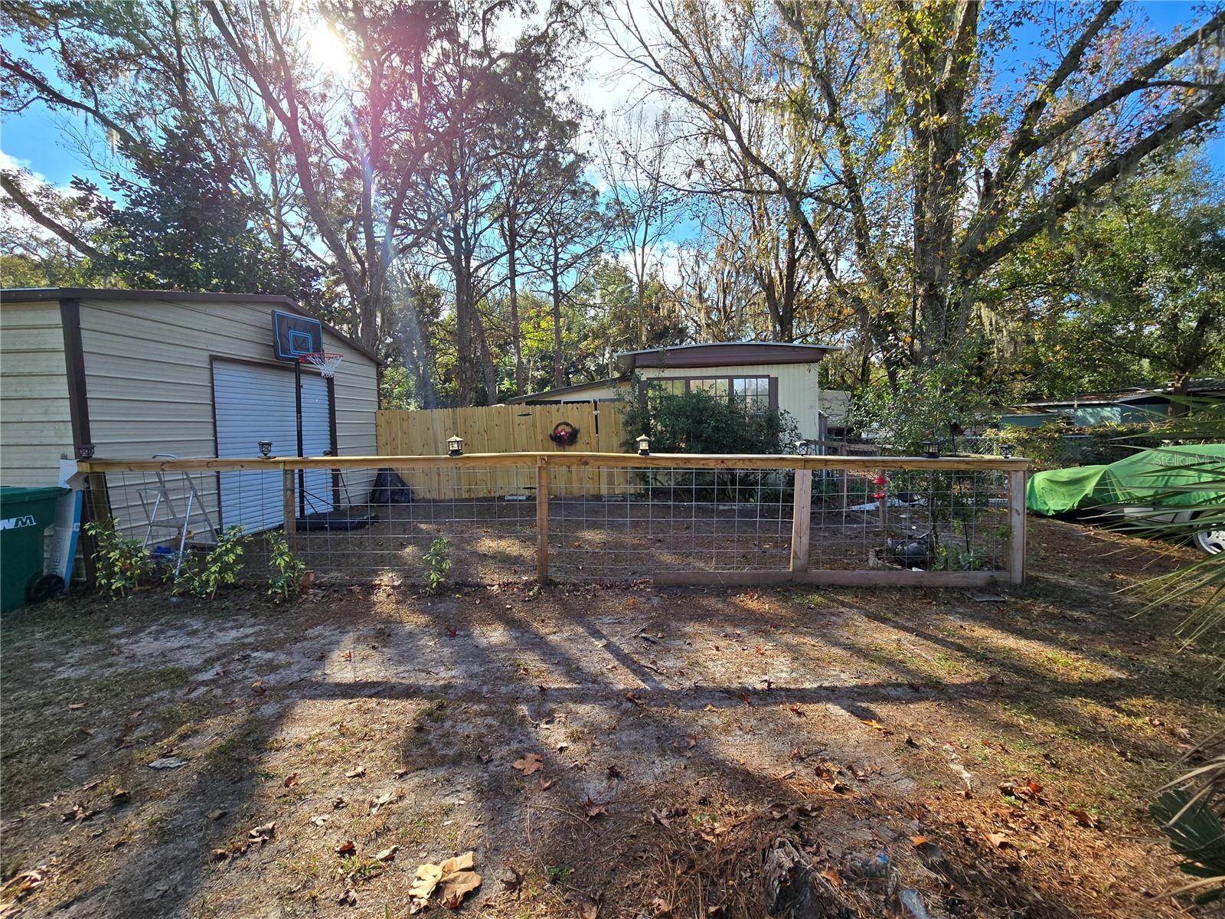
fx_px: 460
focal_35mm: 13
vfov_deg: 89.9
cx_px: 612
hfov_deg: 106.2
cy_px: 460
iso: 50
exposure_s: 1/1030
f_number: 2.2
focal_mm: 2.2
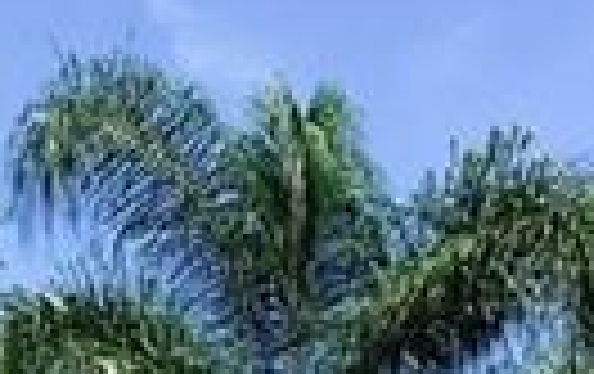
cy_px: 755
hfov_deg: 17.6
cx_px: 22
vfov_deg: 10.4
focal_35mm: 116
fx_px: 1881
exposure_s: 1/1236
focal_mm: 4.15
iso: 32
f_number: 2.2
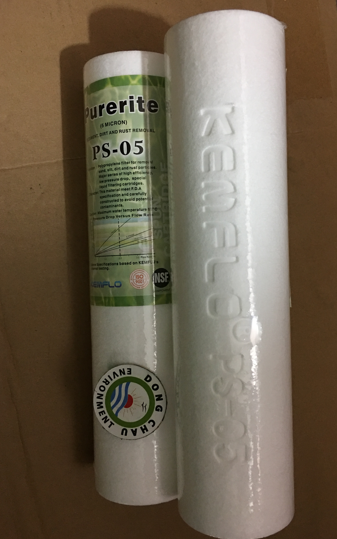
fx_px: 456
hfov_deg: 40.6
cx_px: 185
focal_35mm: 31
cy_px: 269
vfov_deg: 61.2
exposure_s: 1/8
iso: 125
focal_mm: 4.15
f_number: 2.2
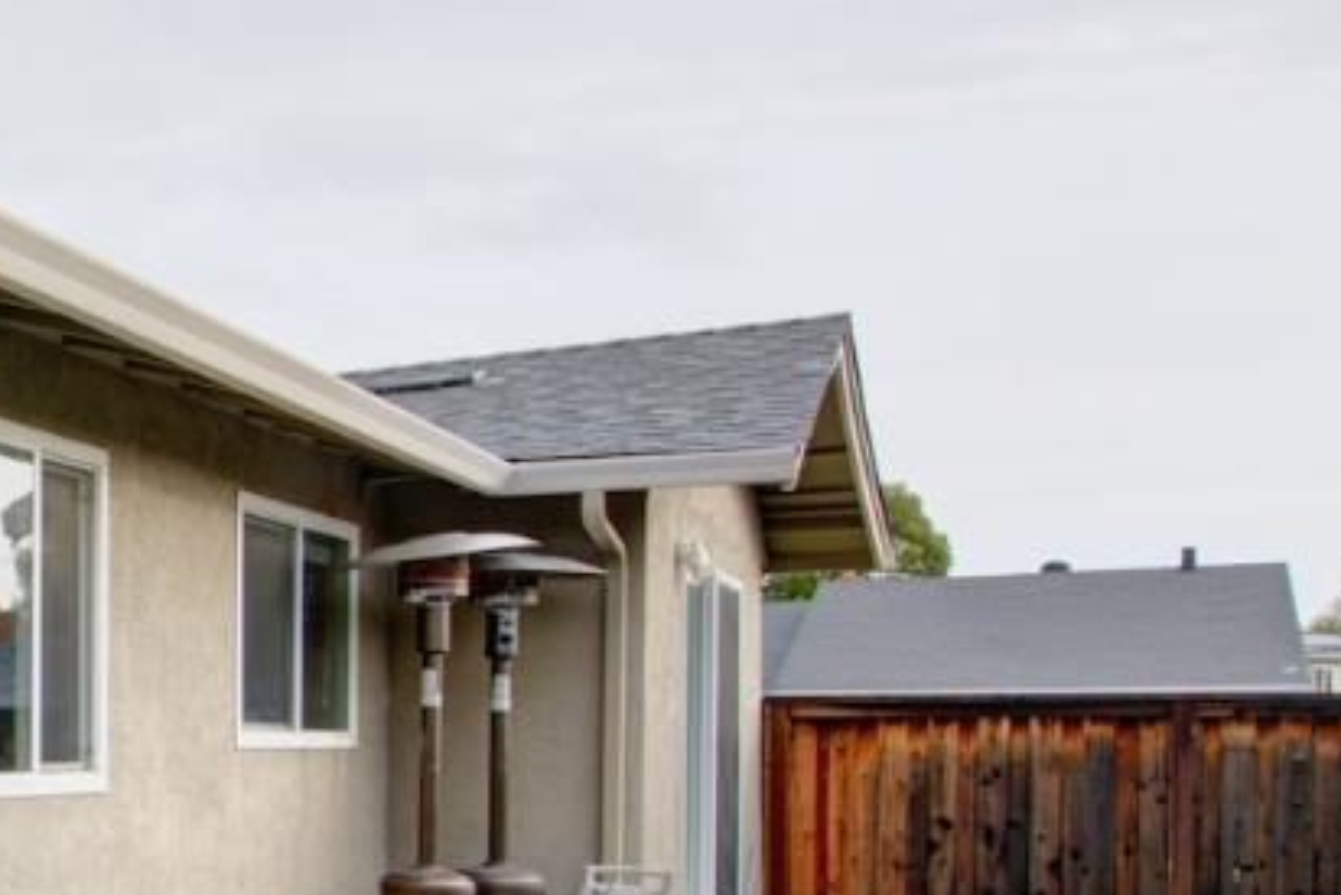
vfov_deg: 25.9
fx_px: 1900
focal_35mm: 51
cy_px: 742
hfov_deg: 26.5
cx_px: -726
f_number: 14
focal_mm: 14
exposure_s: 1/40
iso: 100
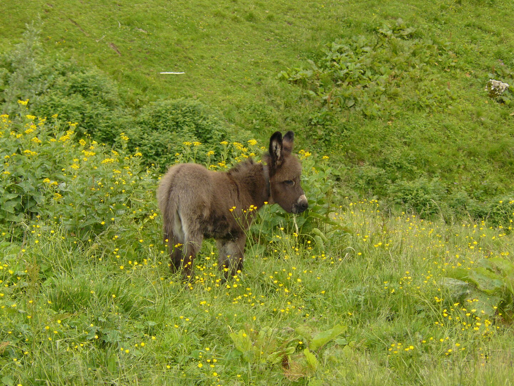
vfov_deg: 6.2
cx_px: 257
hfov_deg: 8.2
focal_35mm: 240
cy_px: 193
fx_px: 3564
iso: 100
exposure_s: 1/160
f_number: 4
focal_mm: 40.1
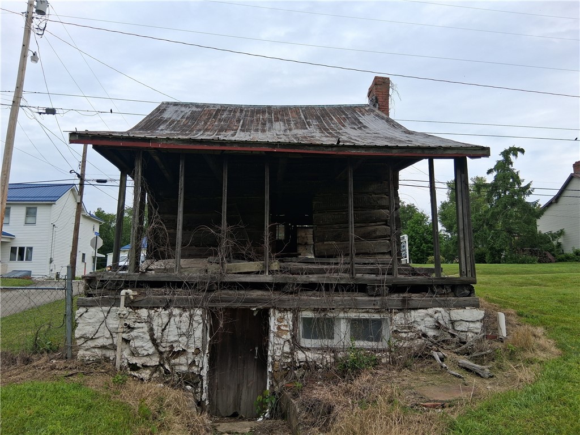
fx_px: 436
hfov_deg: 67.3
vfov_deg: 53.1
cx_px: 290
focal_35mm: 26
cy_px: 218
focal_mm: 3.98
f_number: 1.8
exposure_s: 1/355
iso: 25
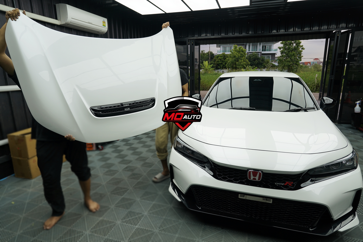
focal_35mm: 22
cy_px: 121
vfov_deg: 57.2
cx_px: 182
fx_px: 222
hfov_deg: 78.6
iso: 100
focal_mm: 22
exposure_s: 1/80
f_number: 4.5
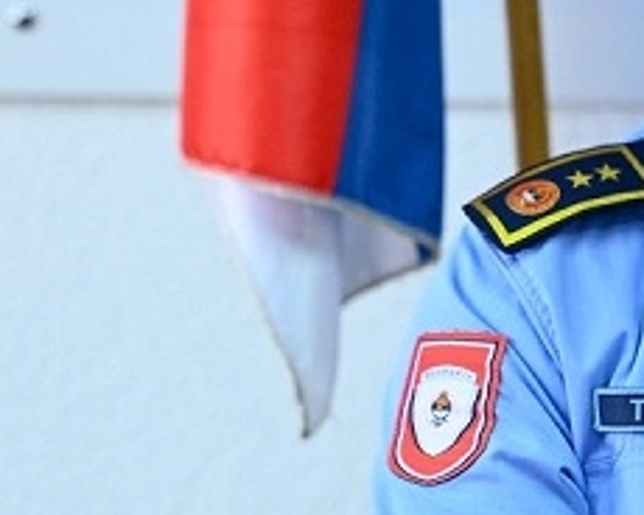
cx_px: 918
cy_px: 210
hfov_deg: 4.1
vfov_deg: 3.3
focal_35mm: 472
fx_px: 8996
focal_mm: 145
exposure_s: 1/200
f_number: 2.8
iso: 1250
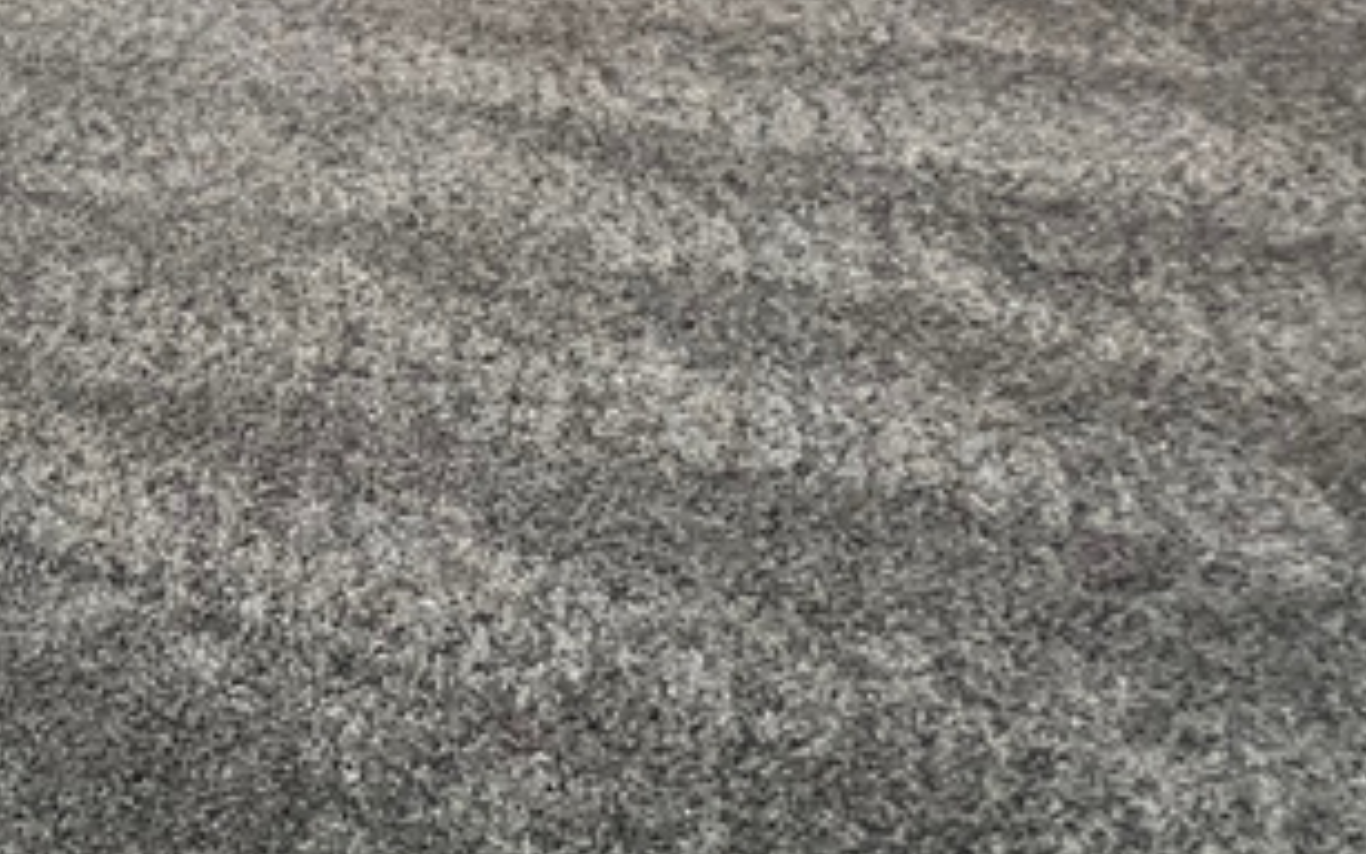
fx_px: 1713
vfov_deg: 23.1
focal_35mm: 46
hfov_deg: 40.2
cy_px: -400
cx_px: 138
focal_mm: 1.57
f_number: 1.8
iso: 250
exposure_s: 1/60
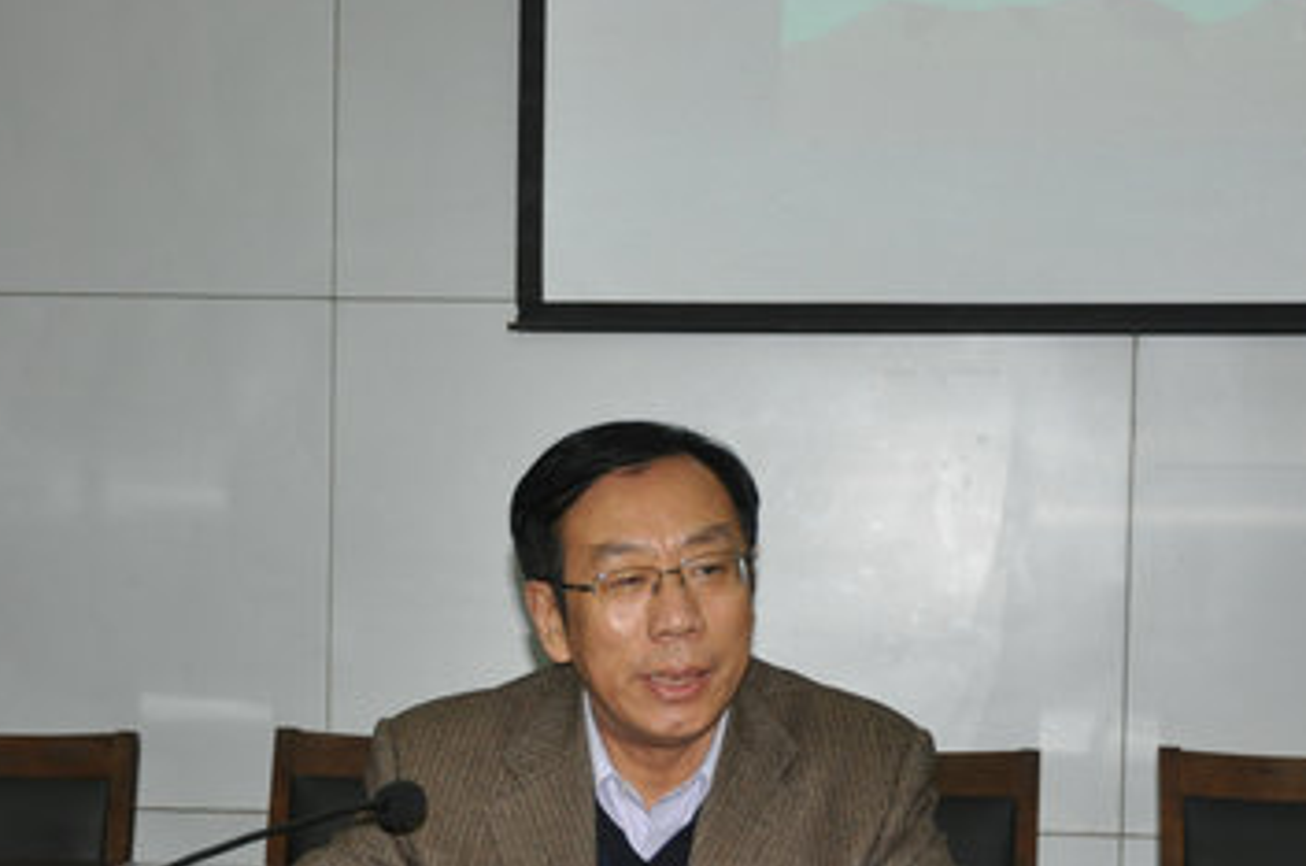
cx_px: 548
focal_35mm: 97
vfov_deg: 14.0
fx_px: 3513
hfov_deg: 21.0
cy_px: 690
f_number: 4.5
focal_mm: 38
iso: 800
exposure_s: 1/60
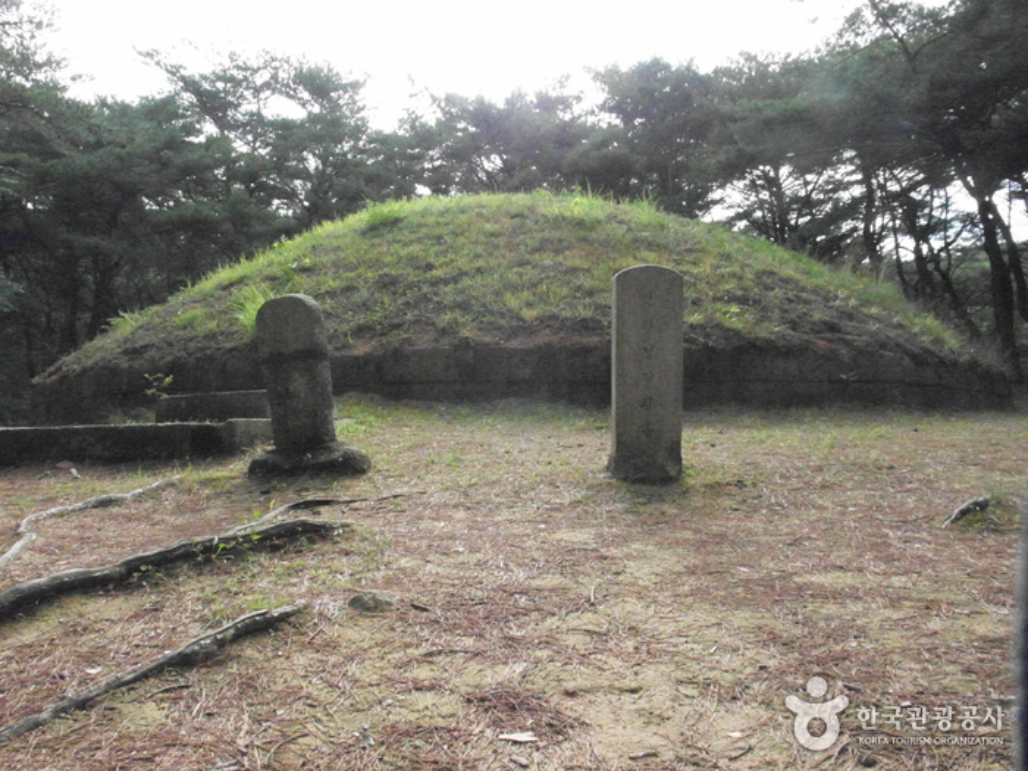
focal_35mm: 24
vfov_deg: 56.8
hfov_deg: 71.6
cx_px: 514
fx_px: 713
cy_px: 386
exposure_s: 1/1500
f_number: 6.7
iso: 3200
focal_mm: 5.2
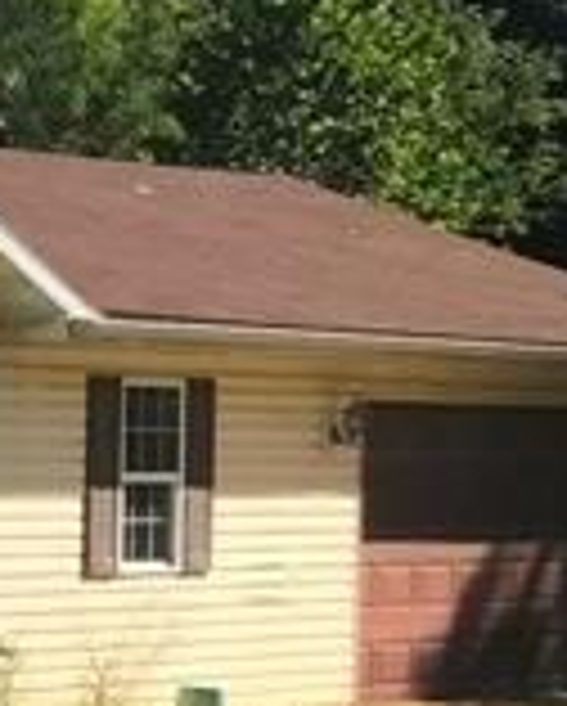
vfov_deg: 10.8
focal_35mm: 178
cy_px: 666
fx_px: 3727
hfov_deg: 7.0
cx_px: -1570
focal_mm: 3.99
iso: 20
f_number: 1.8
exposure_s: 1/1953
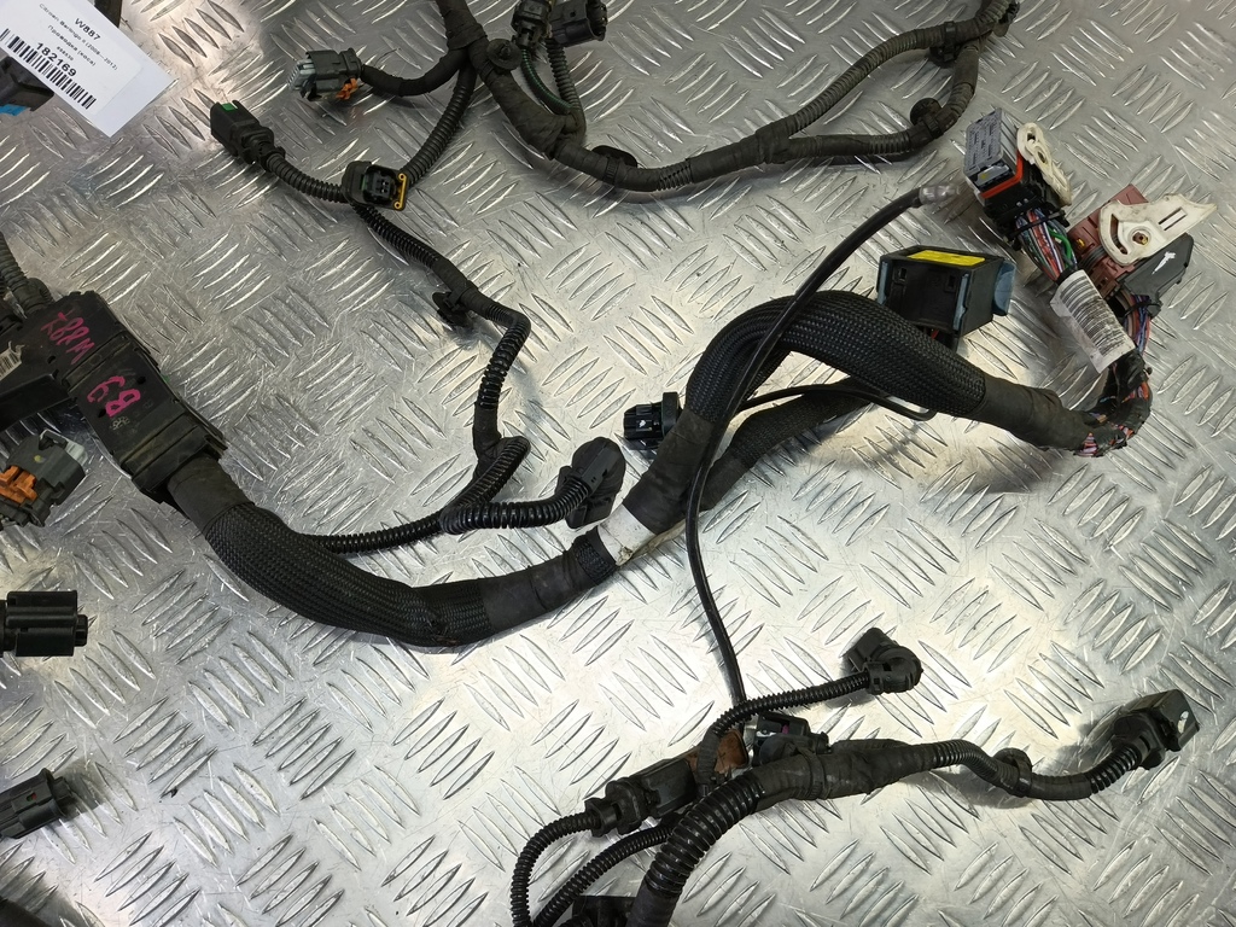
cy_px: 464
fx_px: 821
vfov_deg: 58.9
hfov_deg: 73.9
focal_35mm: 23
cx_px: 618
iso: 107
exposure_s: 1/50
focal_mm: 4.11
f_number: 1.6
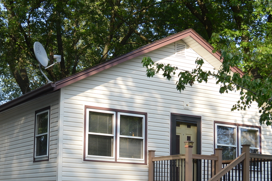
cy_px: 155
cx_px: 73
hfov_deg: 30.5
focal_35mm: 65
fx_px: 491
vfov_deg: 20.5
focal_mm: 21
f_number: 5.6
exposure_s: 1/125
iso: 100
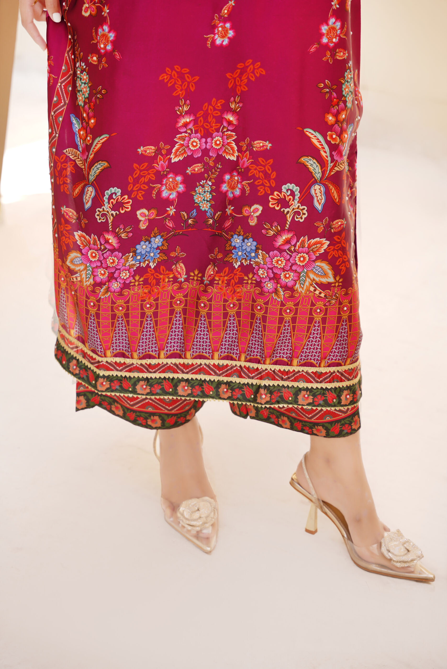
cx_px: 224
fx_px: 1303
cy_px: 334
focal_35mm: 70
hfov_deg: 19.5
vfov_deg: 28.8
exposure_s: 1/125
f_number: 3.5
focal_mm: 70
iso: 64
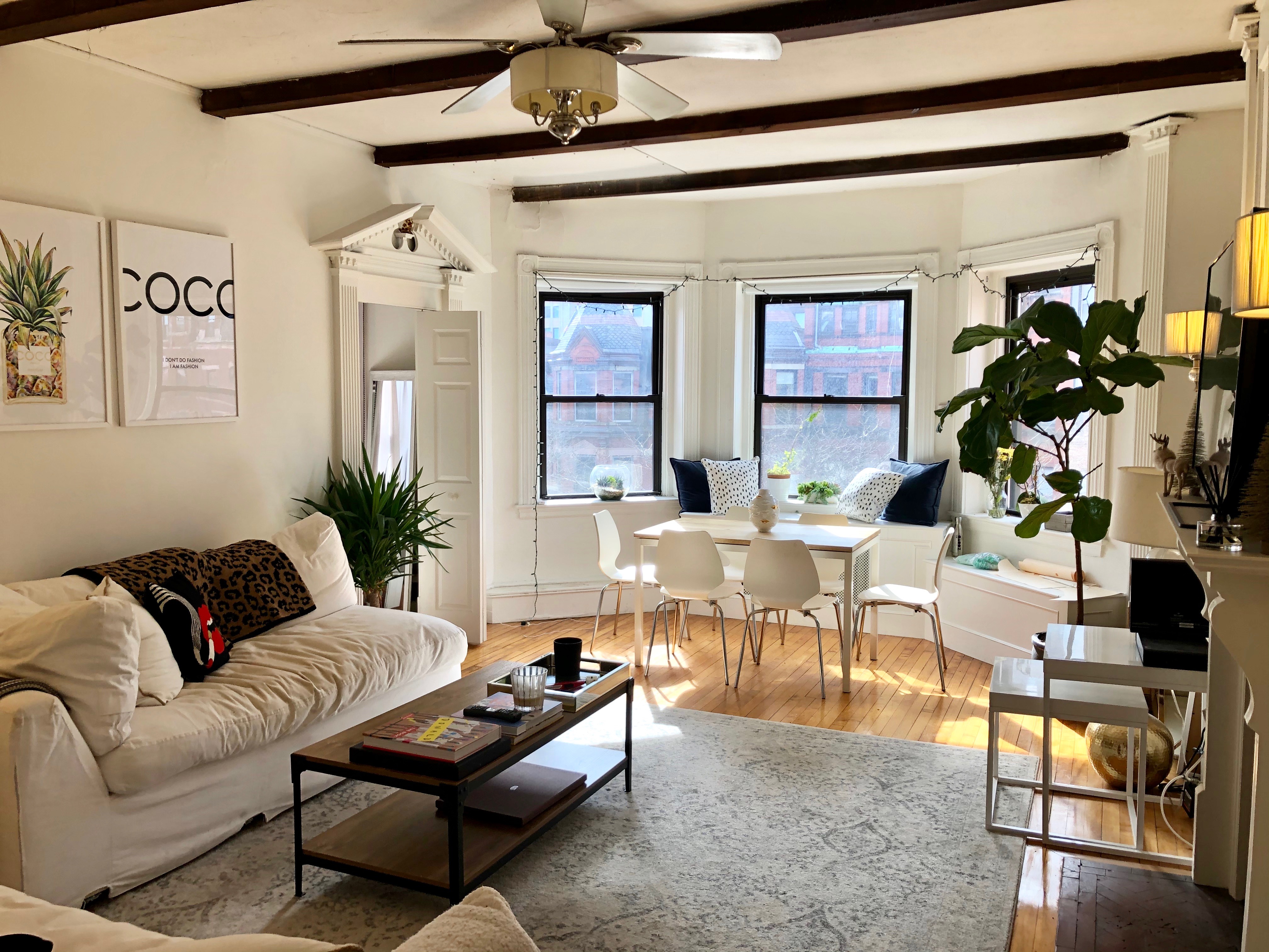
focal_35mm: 28
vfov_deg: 49.7
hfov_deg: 63.4
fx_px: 1026
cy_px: 476
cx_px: 634
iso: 25
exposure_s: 1/120
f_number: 1.8
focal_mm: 3.99
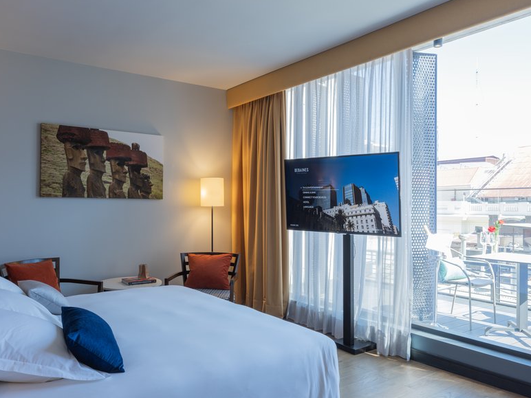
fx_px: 445
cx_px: 261
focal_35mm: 29
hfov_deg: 61.7
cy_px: 203
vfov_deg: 48.2
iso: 100
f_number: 14
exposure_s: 1/2
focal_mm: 35
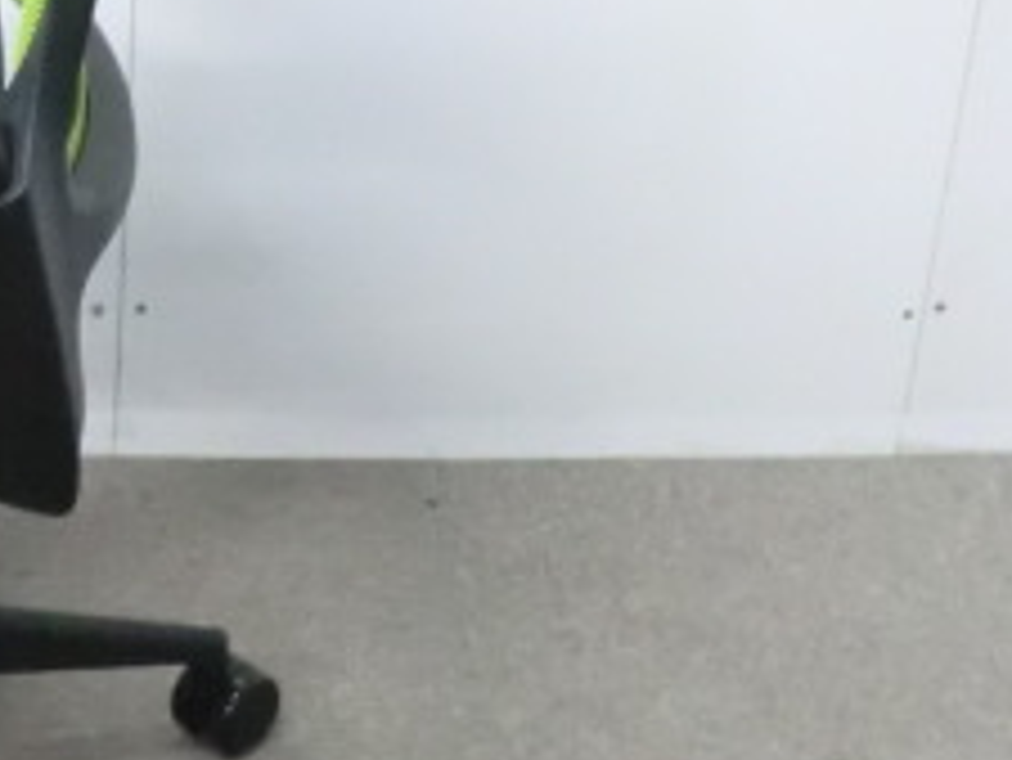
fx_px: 3159
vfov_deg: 13.6
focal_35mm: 108
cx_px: -229
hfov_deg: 17.3
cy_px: 144
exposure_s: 1/25
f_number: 3.9
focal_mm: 6.9
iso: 800
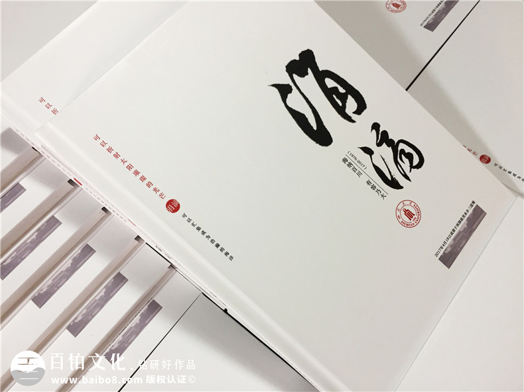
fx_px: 439
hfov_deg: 61.7
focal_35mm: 29
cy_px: 196
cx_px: 262
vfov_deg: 48.2
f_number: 2.2
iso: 125
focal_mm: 4.15
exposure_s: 1/33
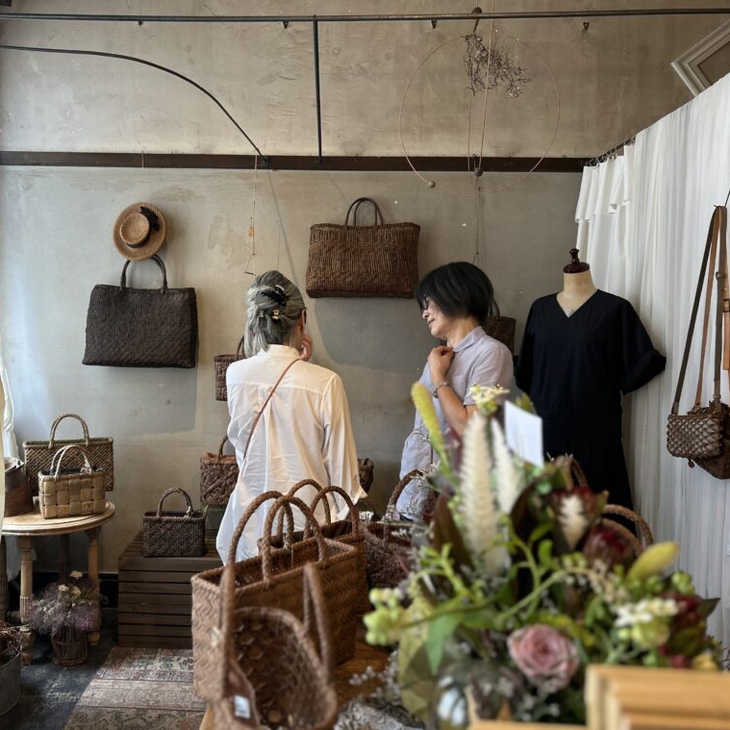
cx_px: 295
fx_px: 740
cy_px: 364
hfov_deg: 52.2
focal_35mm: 31
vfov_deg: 52.5
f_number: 1.5
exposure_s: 1/120
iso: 80
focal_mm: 5.7
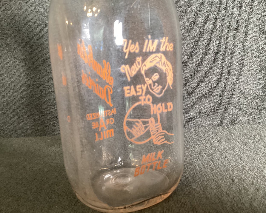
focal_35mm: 37
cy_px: 114
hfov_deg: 49.0
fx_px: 291
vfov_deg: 40.1
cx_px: 148
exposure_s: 1/60
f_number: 2.4
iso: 250
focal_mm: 3.3
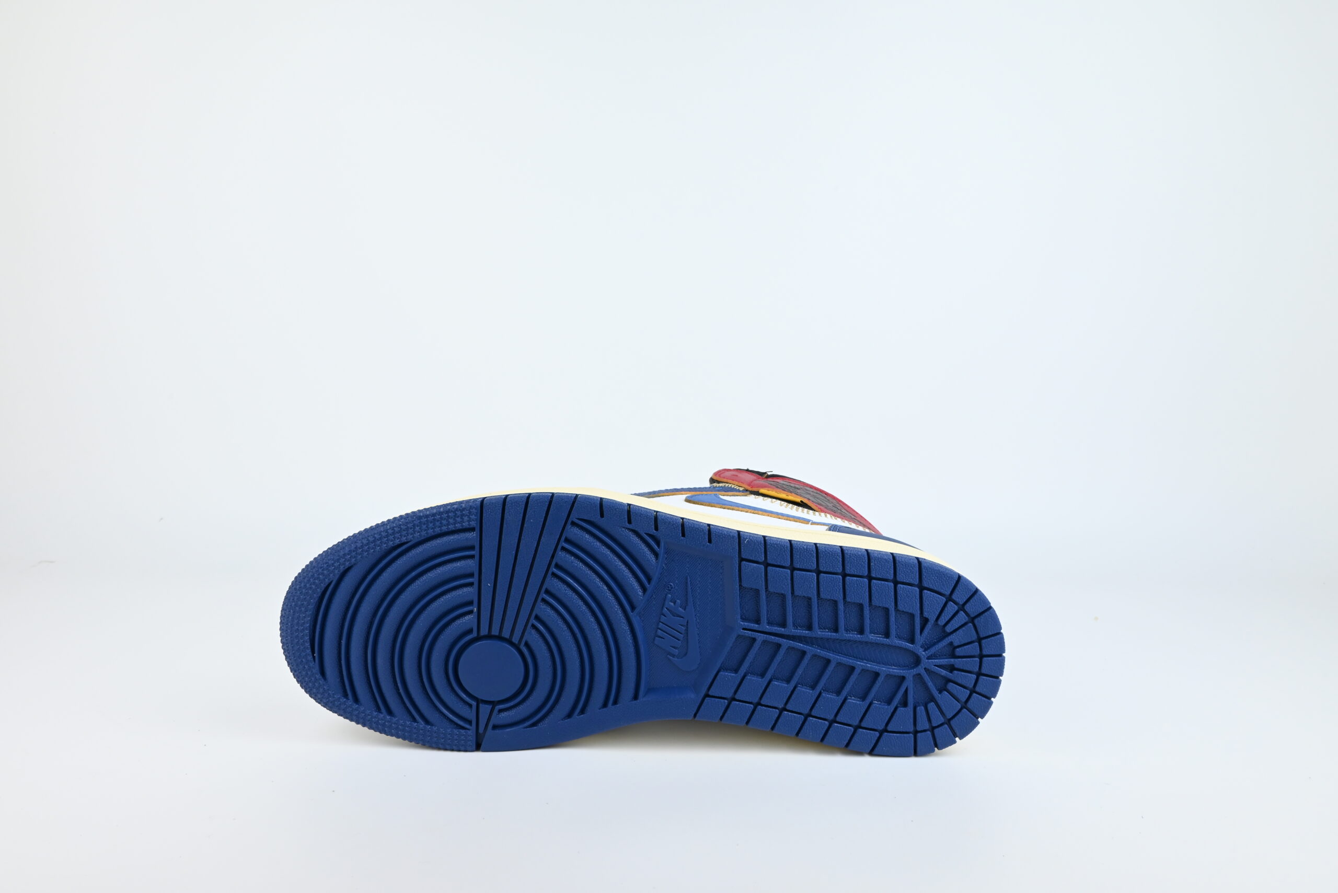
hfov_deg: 68.4
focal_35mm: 26
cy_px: 446
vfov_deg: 48.8
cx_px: 669
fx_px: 985
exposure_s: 1/125
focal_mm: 26.5
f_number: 18
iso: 800
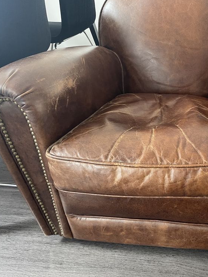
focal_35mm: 35
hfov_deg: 38.9
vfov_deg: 52.6
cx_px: 171
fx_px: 280
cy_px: 138
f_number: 1.6
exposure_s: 1/60
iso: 160
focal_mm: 4.2
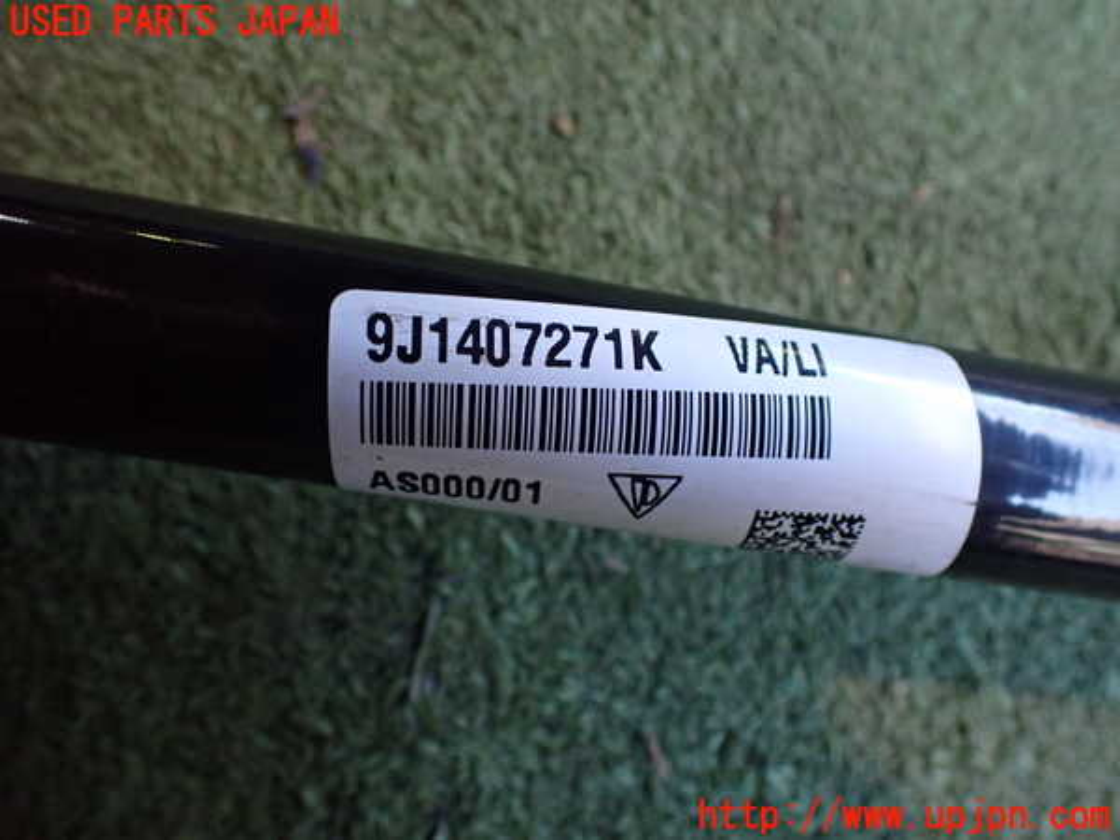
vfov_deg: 46.8
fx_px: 971
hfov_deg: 60.0
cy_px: 420
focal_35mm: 30
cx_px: 560
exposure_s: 1/125
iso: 640
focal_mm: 5.4
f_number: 2.3
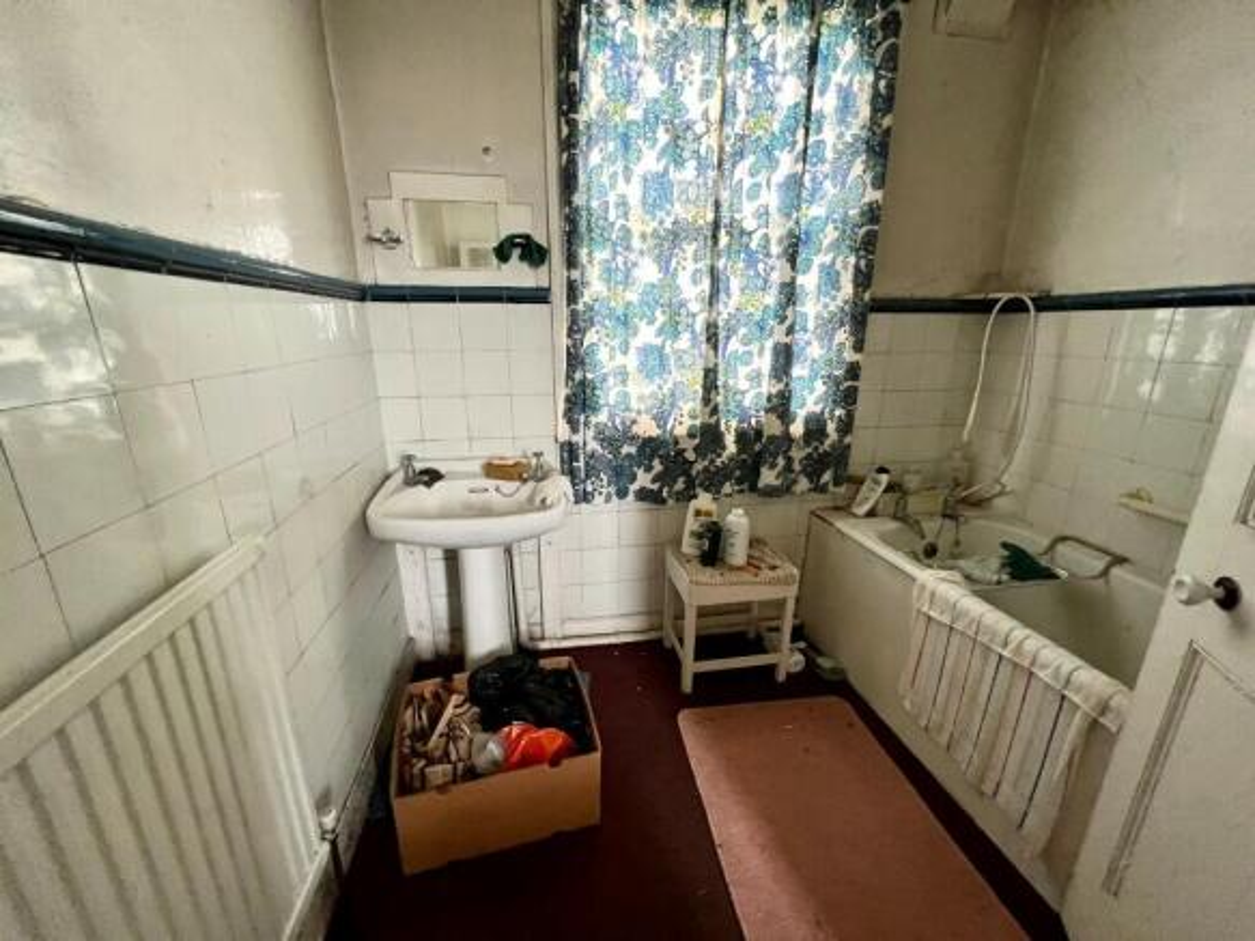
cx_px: 628
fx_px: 471
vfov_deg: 89.9
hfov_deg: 106.2
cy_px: 470
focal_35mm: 13
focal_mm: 1.57
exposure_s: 1/50
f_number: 1.8
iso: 500
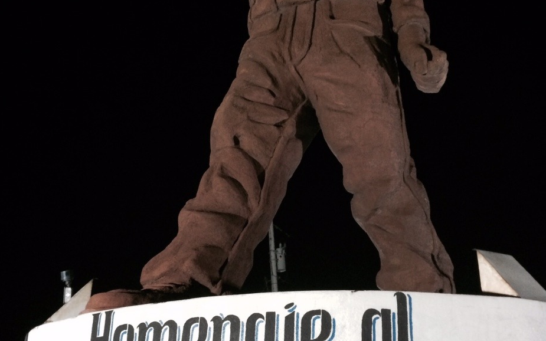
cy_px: 124
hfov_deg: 45.3
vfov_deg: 29.1
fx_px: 655
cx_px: 277
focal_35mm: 44
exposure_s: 1/15
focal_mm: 4.12
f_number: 2.2
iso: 320
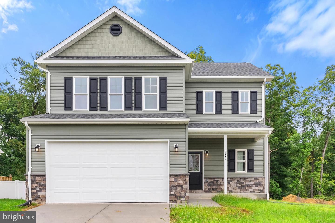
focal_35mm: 29
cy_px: 112
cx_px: 168
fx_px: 270
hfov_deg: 63.6
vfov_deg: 45.0
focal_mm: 29
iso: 640
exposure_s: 1/640
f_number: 8
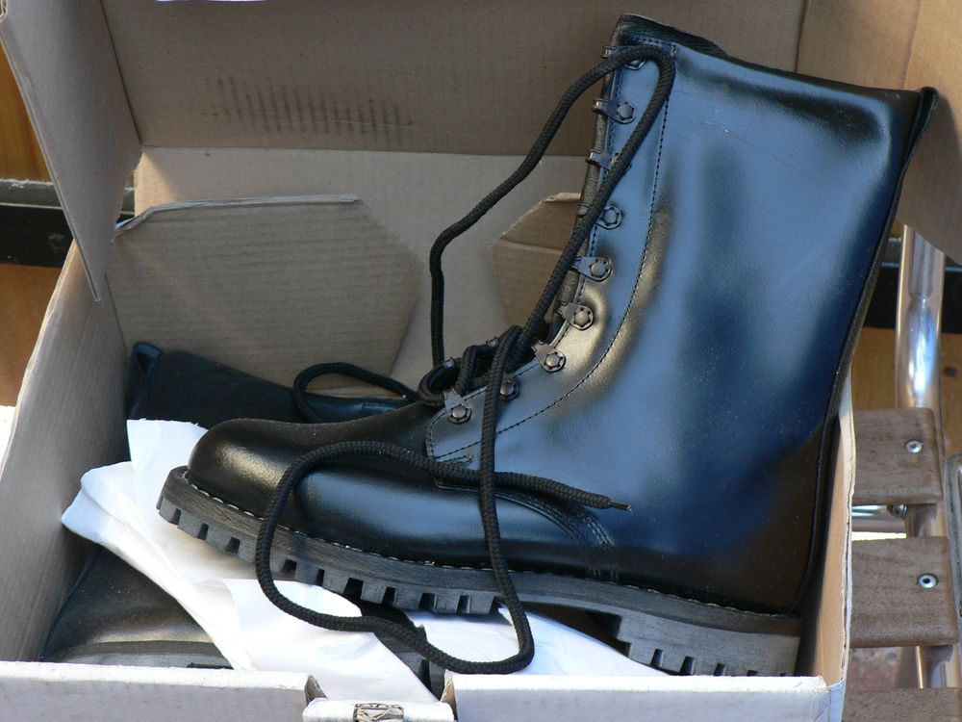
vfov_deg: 20.2
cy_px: 361
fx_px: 2029
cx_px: 481
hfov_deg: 26.7
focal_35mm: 73
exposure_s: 1/40
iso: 80
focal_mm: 12.2
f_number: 3.2
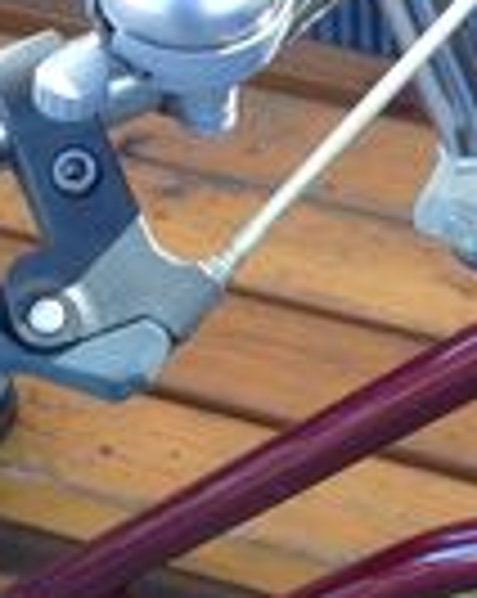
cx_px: 459
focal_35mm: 121
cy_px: 56
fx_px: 2140
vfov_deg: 15.7
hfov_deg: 12.6
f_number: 2.4
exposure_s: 1/60
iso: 50
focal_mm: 4.12
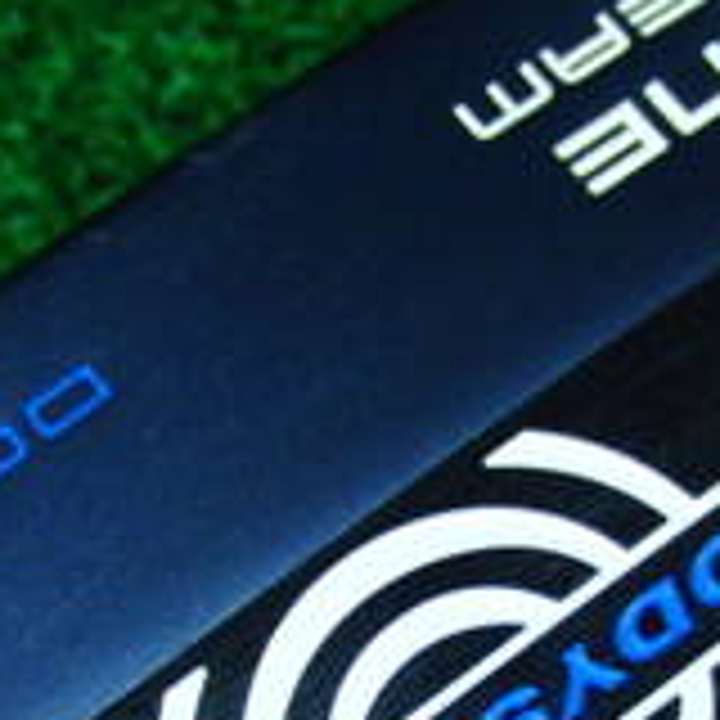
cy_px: 644
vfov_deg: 13.2
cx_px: 486
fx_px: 3083
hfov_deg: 13.3
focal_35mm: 131
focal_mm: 6.42
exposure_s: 1/60
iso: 400
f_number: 3.6
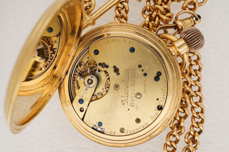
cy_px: 76
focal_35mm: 45
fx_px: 286
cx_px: 114
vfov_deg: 29.9
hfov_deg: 43.6
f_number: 22
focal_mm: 30
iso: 160
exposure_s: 1/160
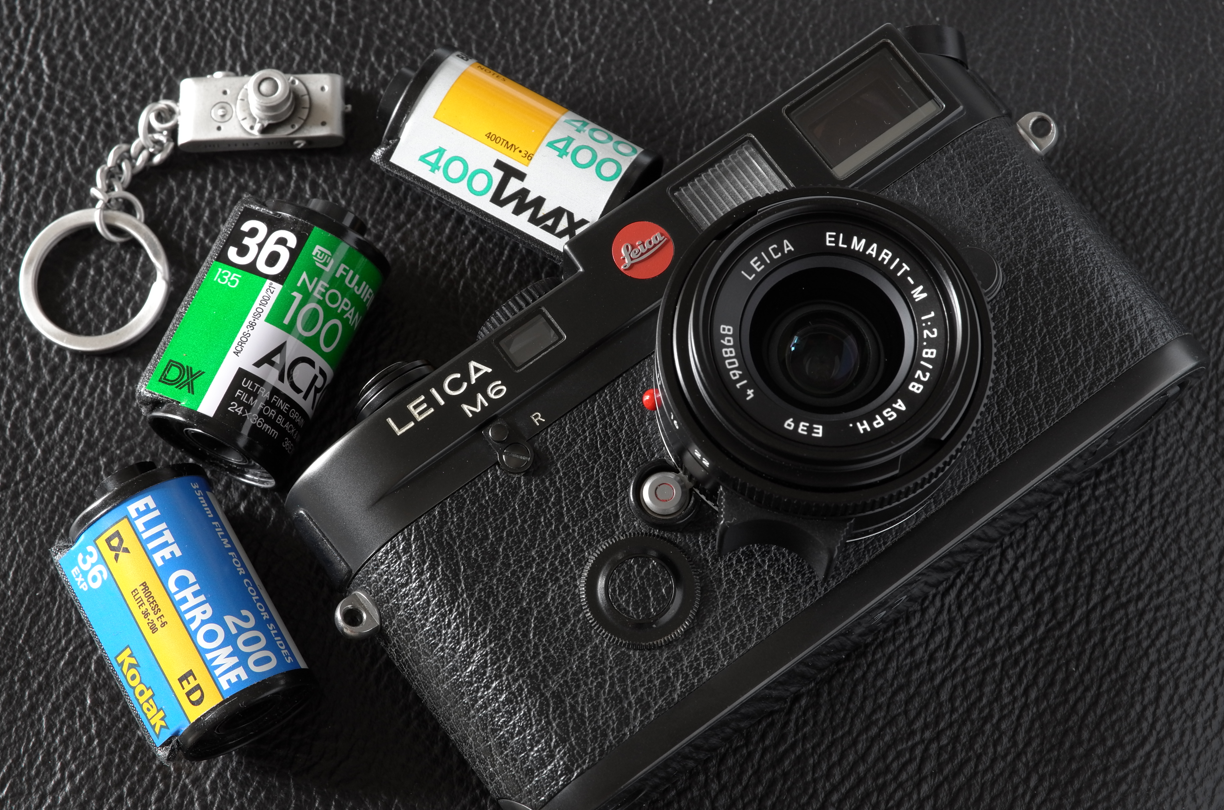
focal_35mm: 85
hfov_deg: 24.0
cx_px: 614
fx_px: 2884
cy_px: 399
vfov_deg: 16.0
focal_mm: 55.9
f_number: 11.3
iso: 400
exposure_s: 1/4
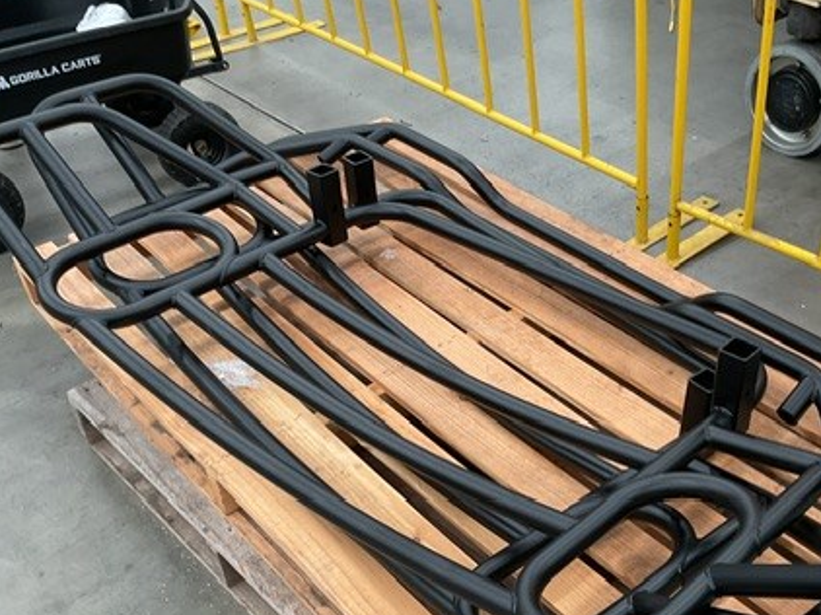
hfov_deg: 42.7
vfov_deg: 32.5
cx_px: 512
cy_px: 422
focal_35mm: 44
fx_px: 1043
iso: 50
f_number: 1.8
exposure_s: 1/60
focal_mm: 3
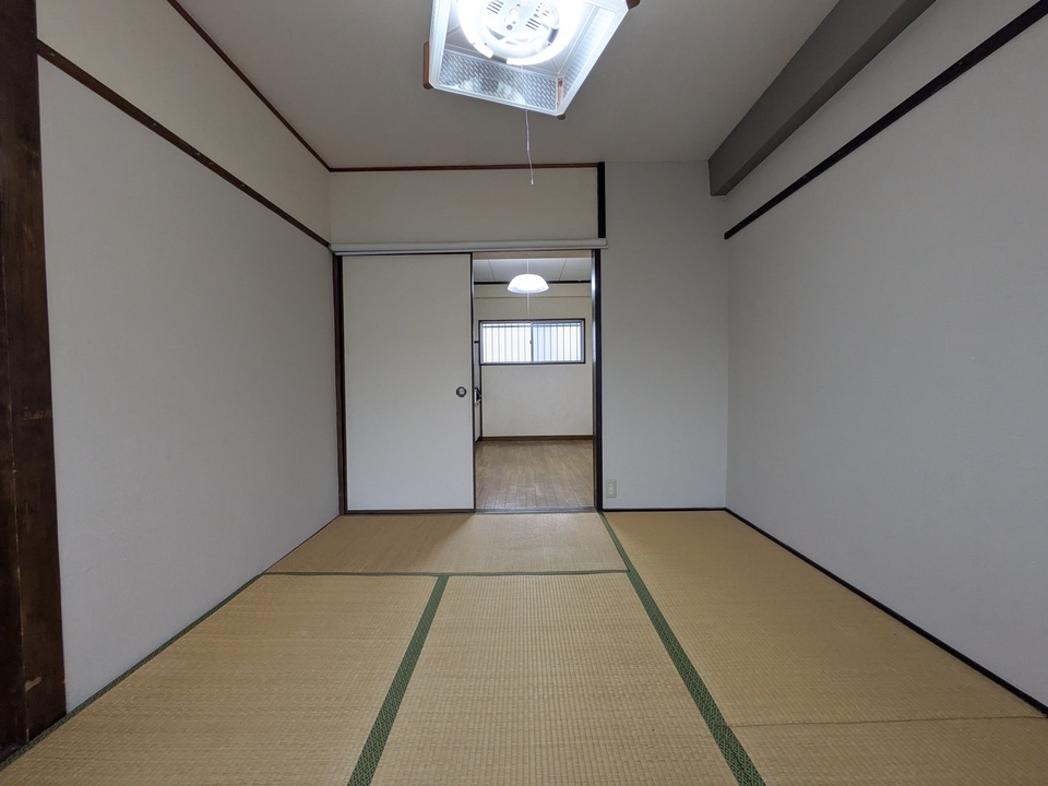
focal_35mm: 14
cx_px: 524
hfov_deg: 102.1
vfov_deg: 85.7
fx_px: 424
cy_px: 393
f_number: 2.2
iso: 140
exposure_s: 1/120
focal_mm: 1.83
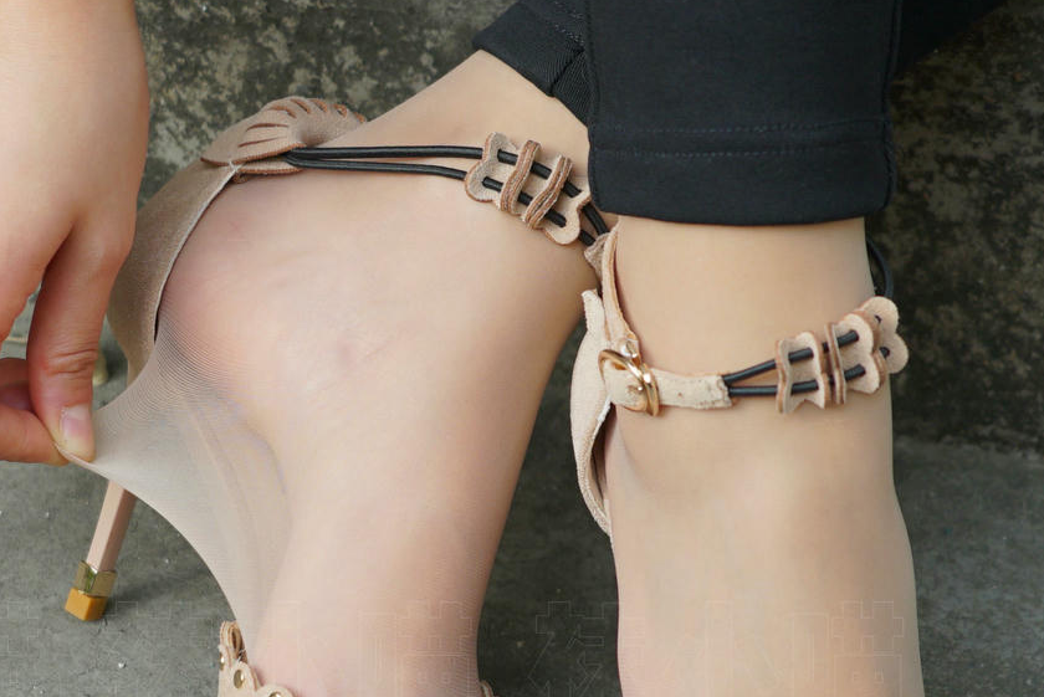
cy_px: 485
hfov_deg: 12.5
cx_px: 252
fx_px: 4758
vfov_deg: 8.4
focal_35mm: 164
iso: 100
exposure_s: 1/200
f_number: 5
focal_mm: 65
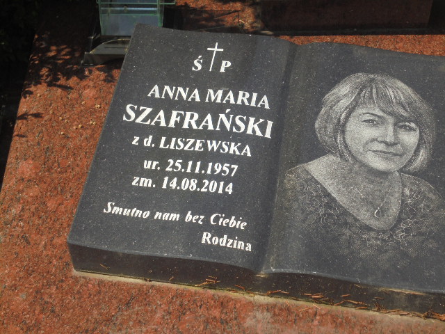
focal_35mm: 73
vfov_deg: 20.2
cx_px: 222
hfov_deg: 26.7
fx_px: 938
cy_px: 167
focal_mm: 13.1
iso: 100
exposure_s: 1/400
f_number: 6.1
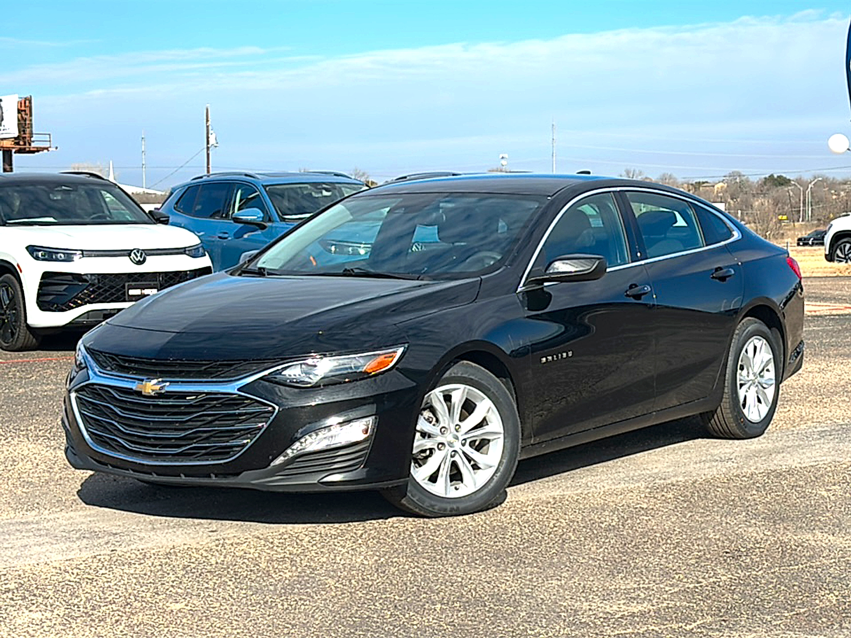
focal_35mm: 59
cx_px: 426
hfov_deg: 32.7
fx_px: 1450
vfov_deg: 24.8
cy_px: 319
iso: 64
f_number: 1.78
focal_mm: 6.86
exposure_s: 1/4608
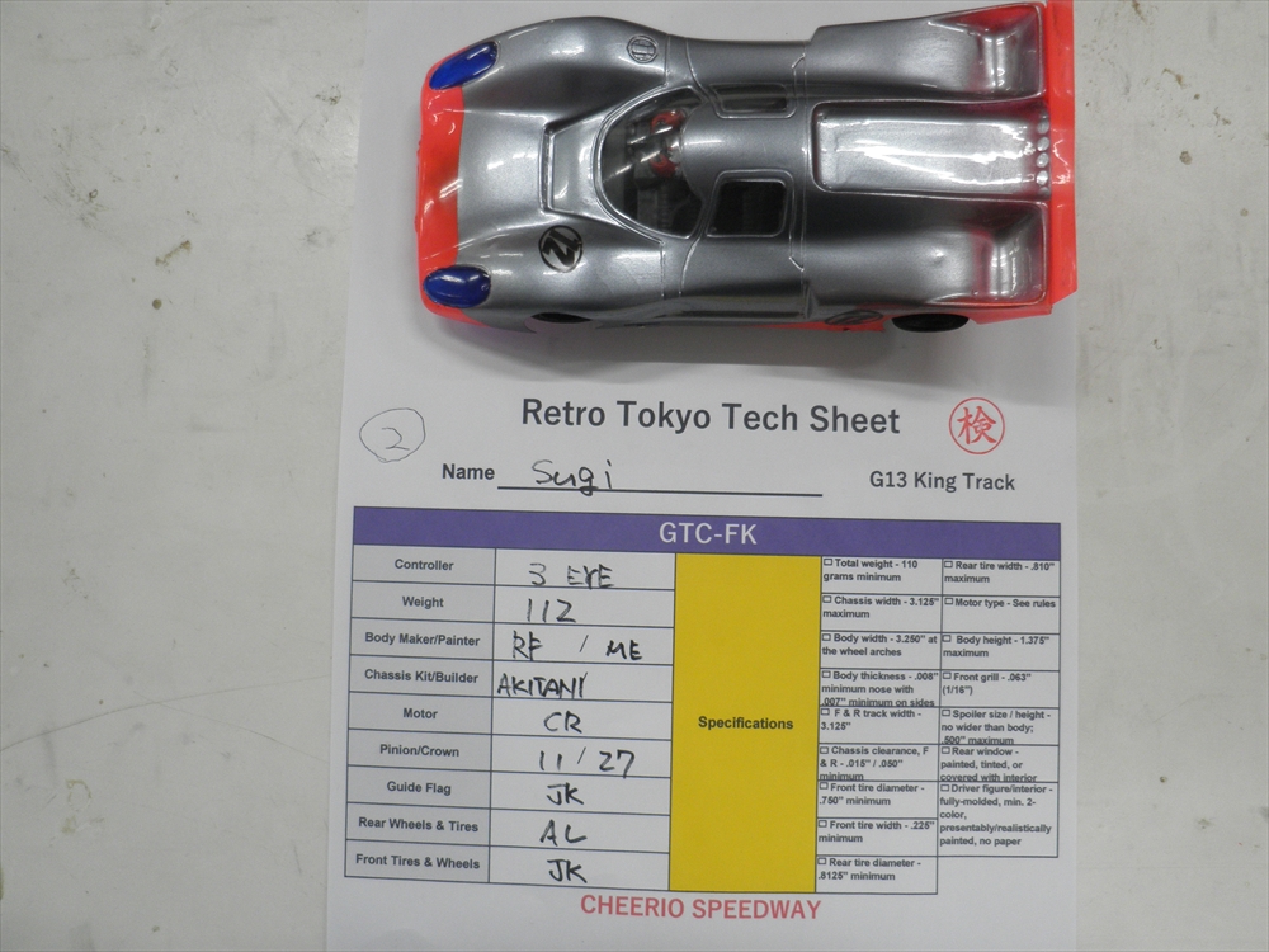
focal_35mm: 28
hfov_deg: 63.4
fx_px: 1026
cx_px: 634
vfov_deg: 49.7
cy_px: 476
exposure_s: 1/30
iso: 125
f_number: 3
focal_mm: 5
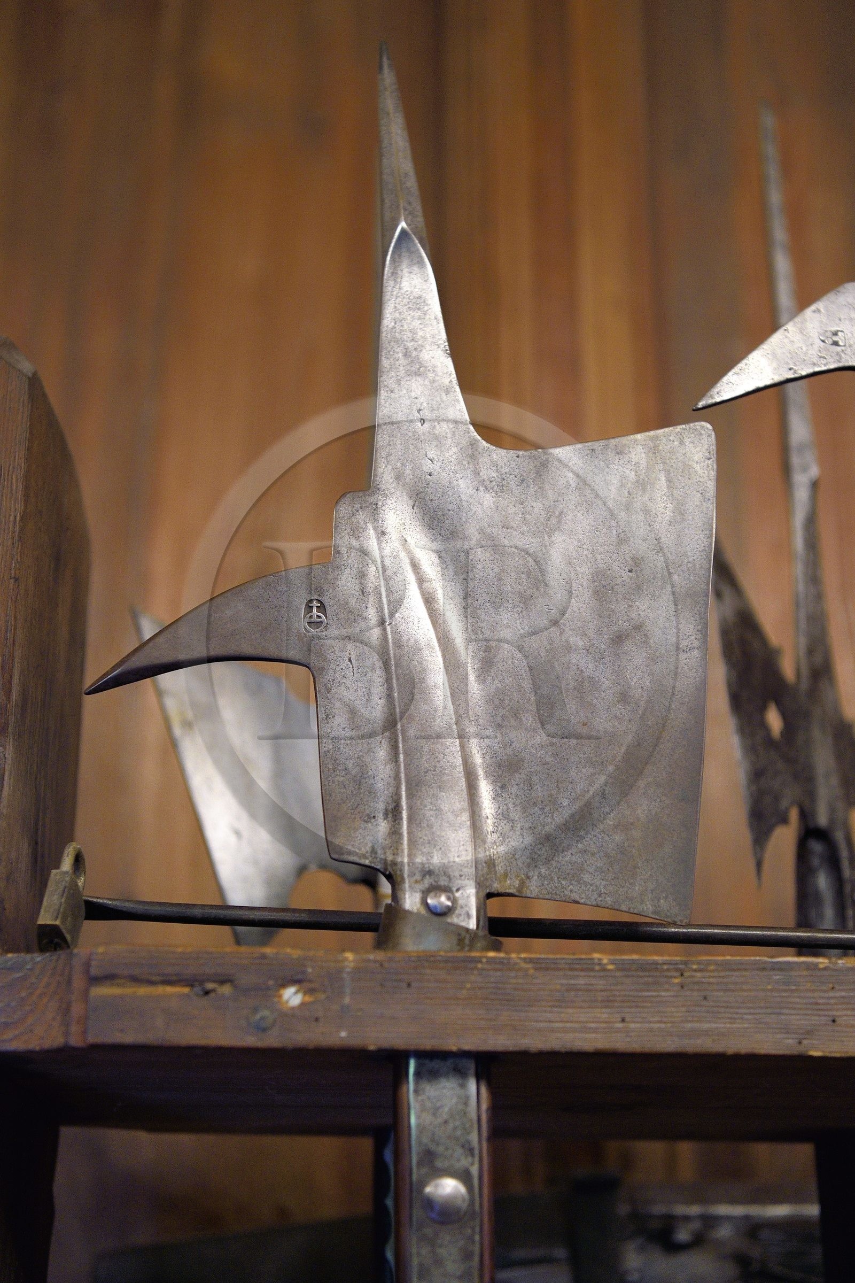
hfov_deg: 26.0
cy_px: 642
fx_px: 1852
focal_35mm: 52
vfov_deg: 38.2
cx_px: 428
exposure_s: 1/30
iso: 1600
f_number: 3.5
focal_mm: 52
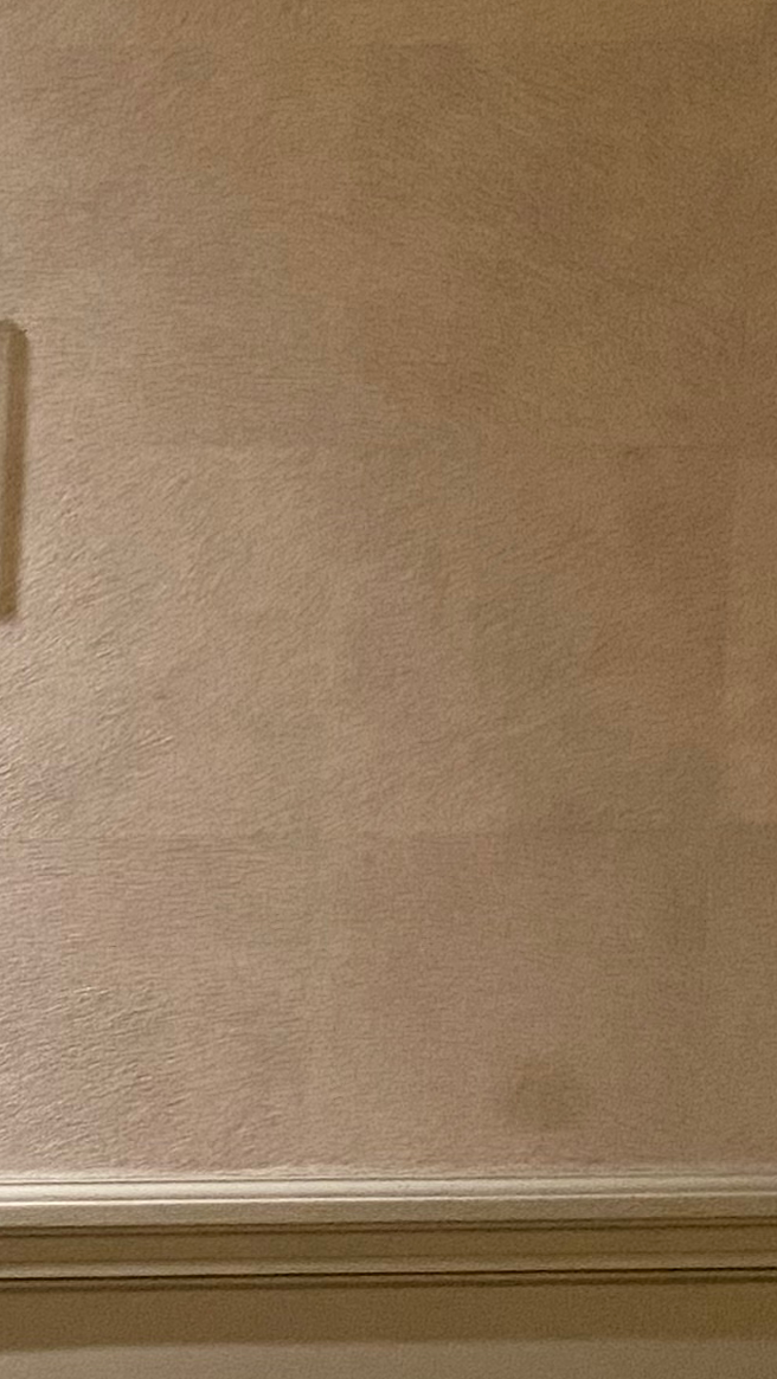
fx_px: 3587
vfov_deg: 21.7
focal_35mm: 98
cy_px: 942
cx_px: -1189
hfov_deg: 10.4
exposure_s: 1/50
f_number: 1.8
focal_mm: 4.25
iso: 400
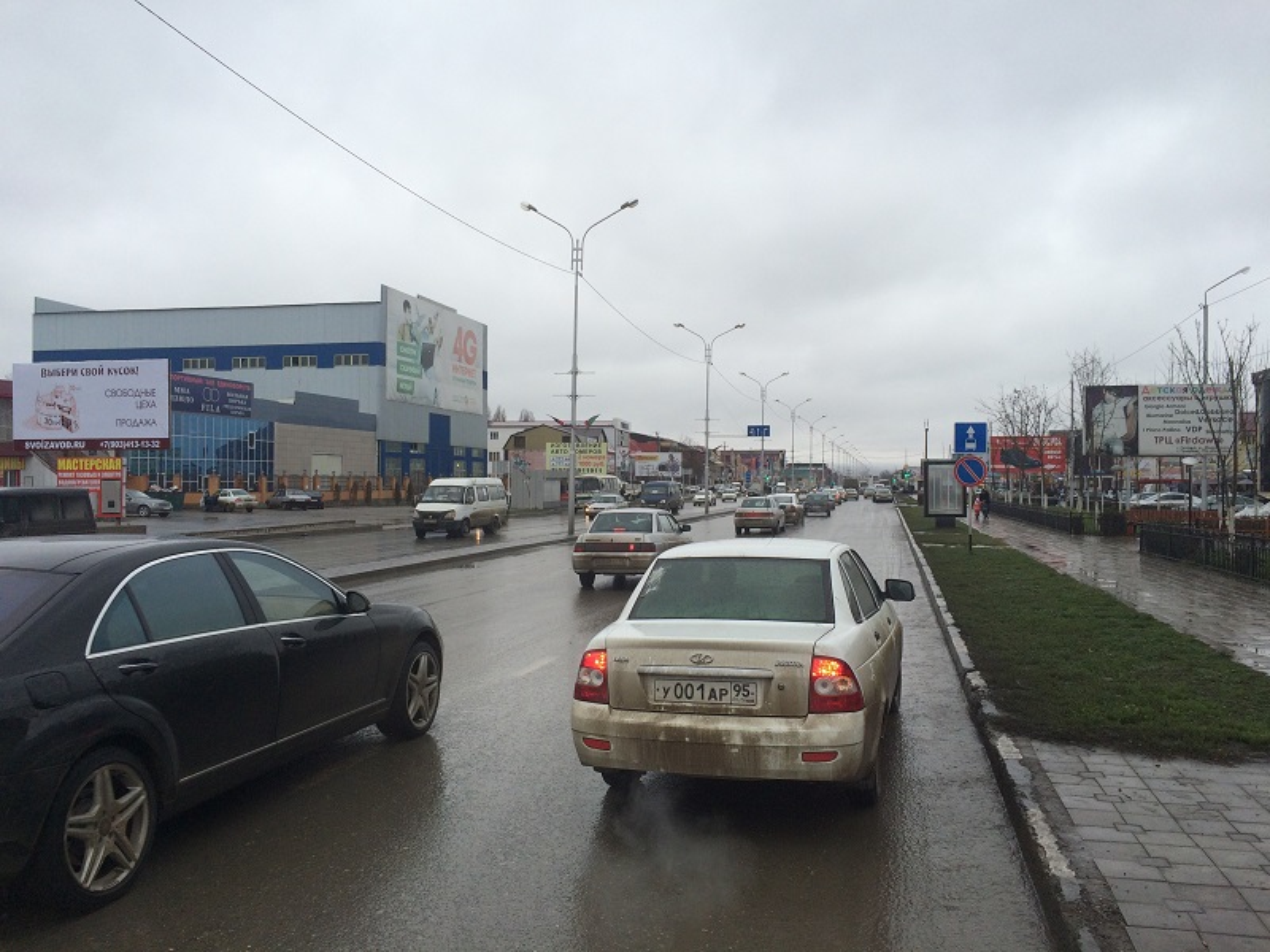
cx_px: 635
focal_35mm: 29
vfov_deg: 48.2
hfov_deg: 61.7
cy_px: 476
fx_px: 1064
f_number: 2.2
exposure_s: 1/604
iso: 32
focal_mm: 4.15
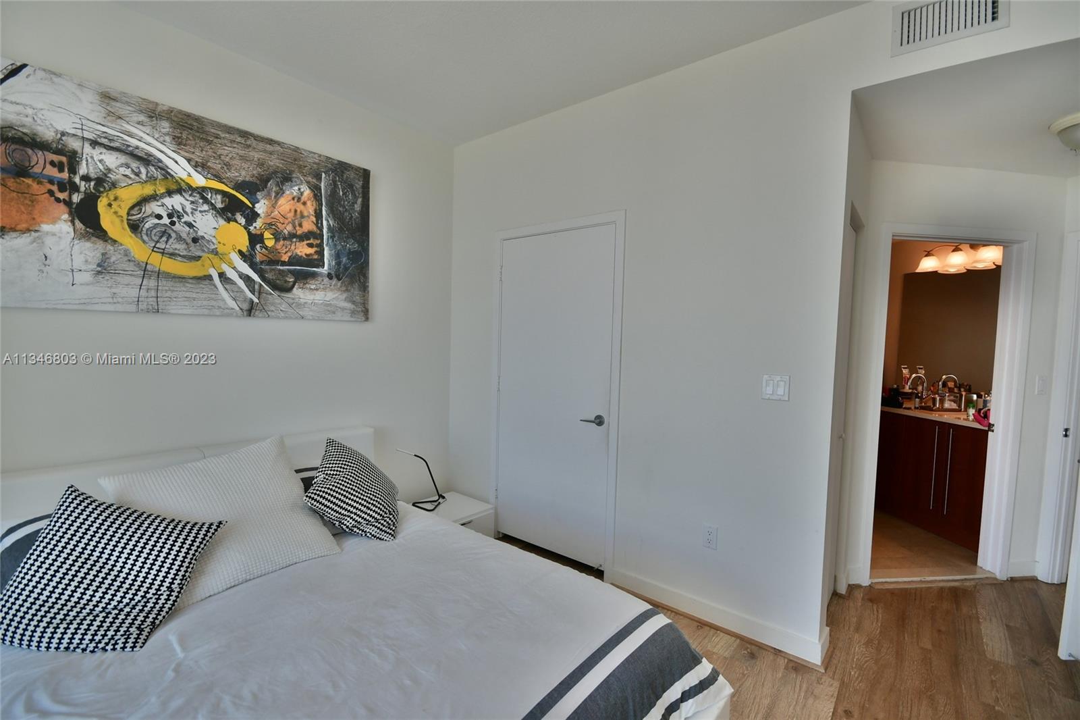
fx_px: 450
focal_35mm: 15
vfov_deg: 77.3
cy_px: 360
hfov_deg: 100.4
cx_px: 540
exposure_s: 1/160
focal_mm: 10
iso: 500
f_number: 6.3
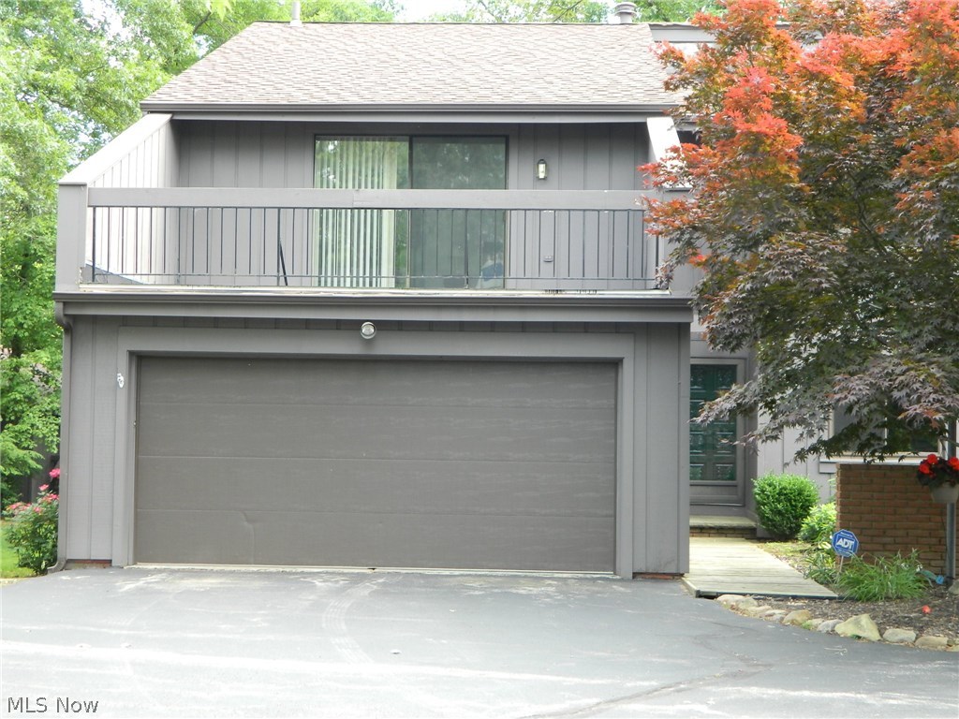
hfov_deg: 33.8
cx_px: 480
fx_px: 1579
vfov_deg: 25.7
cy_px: 360
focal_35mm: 57
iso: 100
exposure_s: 1/40
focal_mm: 10.2
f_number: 3.8
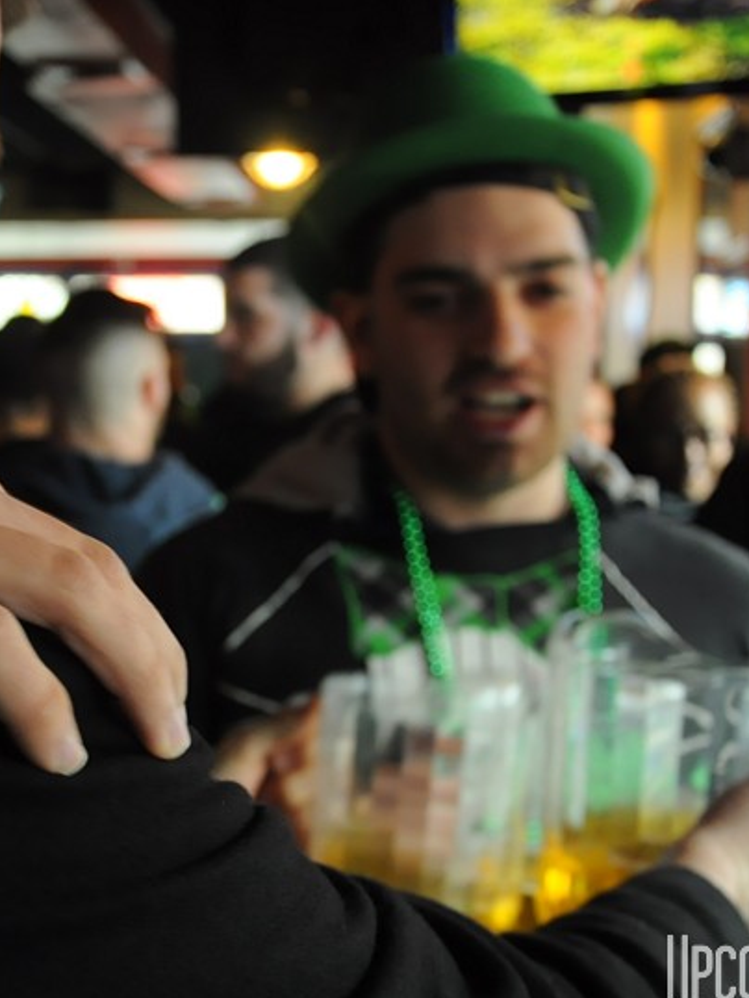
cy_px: 523
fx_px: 1928
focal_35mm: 67
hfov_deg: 21.7
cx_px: 141
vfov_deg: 29.0
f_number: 4
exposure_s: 1/25
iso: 800
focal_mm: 25
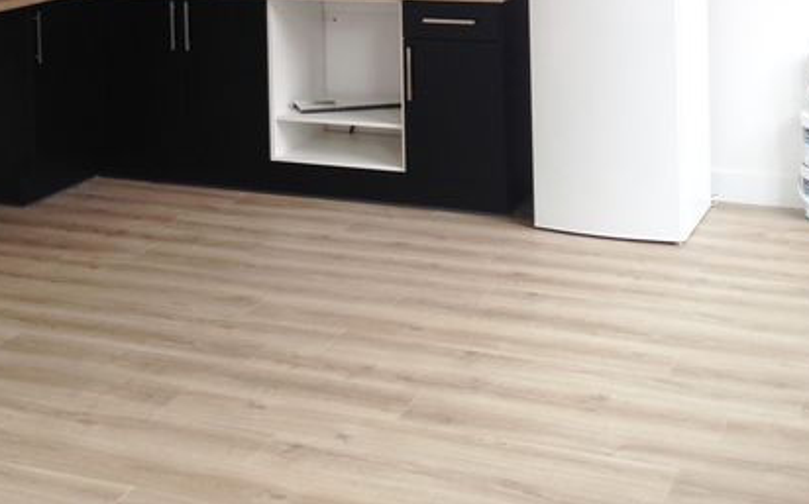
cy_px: -80
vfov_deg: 18.3
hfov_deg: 30.0
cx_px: 271
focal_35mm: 68
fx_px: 1498
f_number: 2.4
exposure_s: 1/20
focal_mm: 4.12
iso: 50
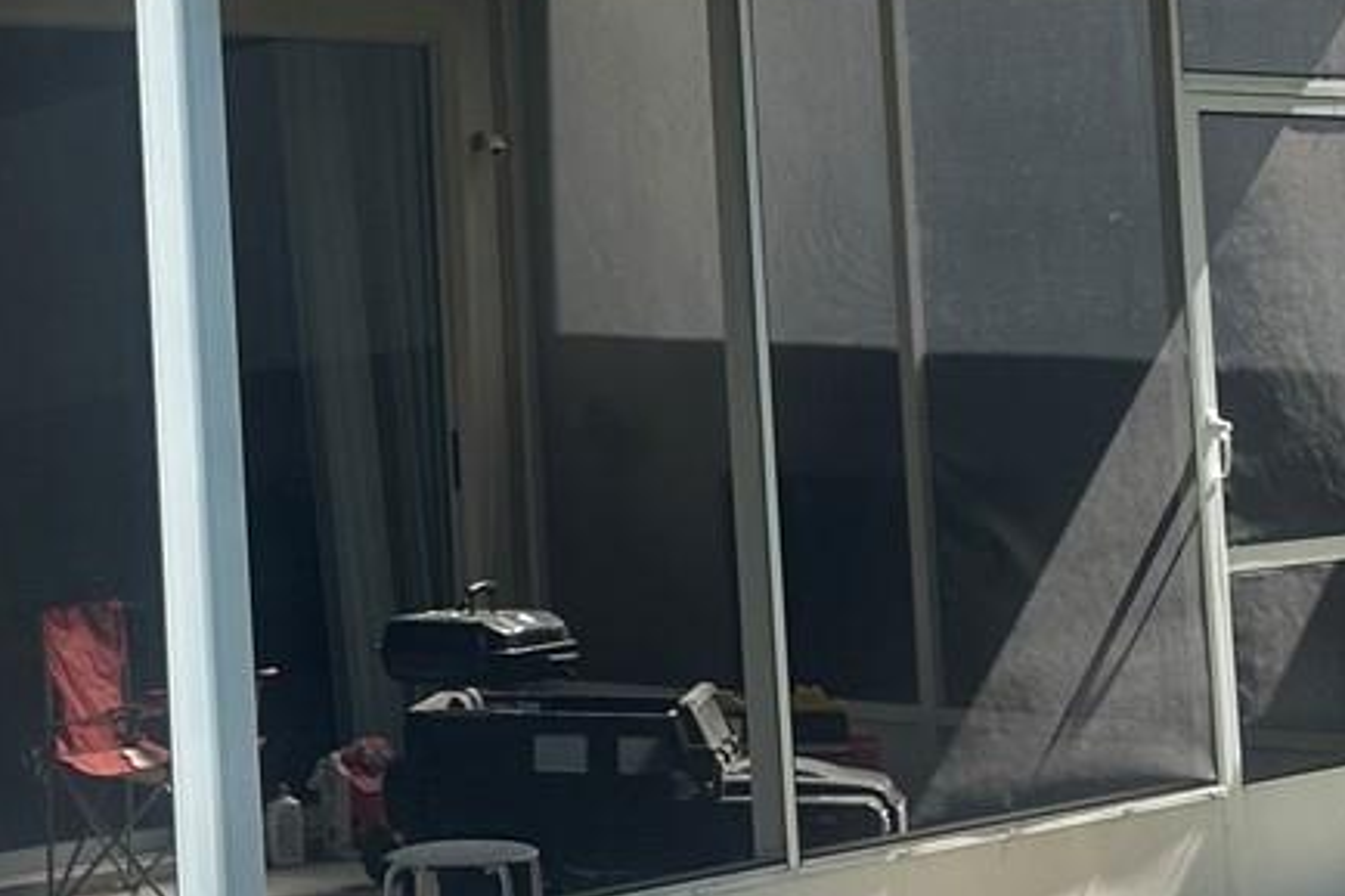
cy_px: 229
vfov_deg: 14.8
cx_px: 167
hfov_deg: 21.7
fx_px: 3436
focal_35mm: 92
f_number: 1.78
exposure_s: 1/1453
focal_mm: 6.86
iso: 80
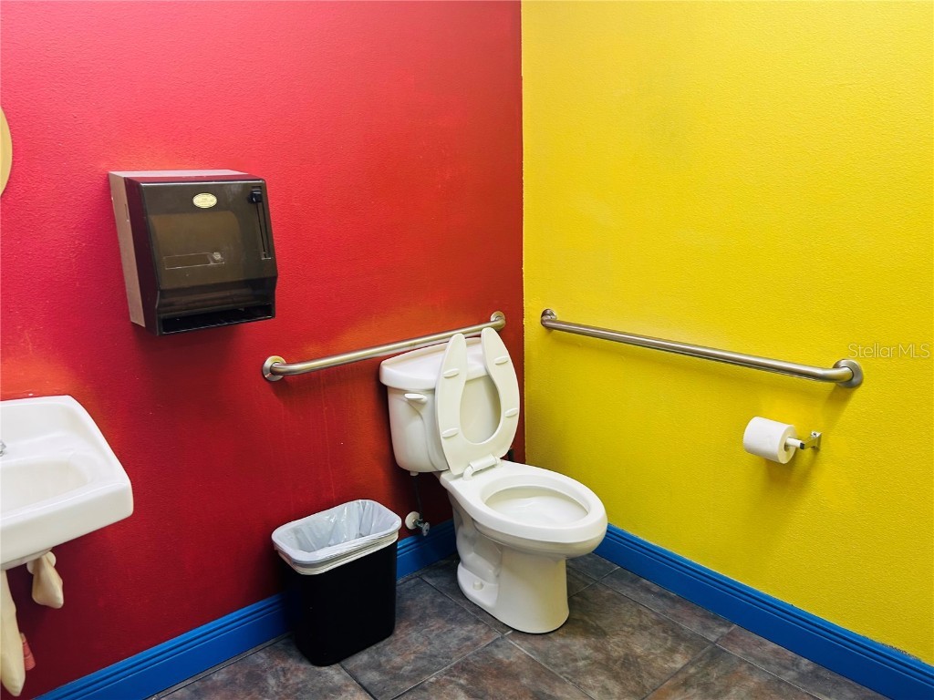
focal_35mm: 26
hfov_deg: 67.3
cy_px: 350
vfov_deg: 53.1
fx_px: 702
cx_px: 467
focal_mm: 5.7
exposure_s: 1/60
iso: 64
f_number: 1.5
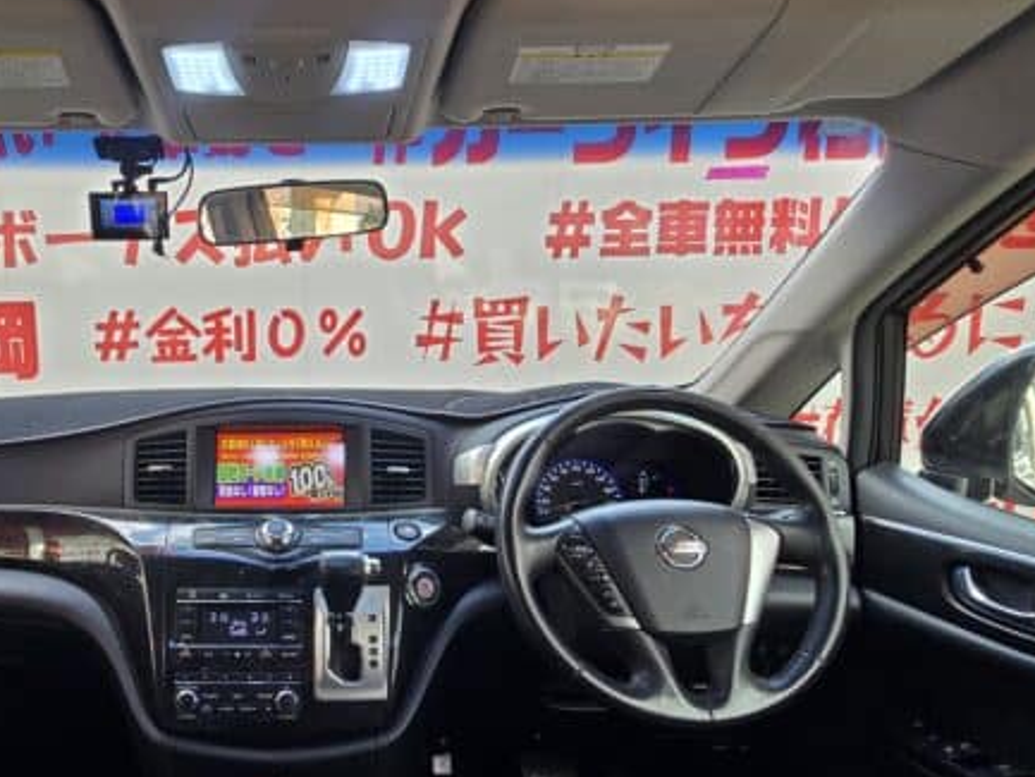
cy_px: 449
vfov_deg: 56.6
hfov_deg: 68.1
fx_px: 718
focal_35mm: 24
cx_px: 292
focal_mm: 2.2
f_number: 2.2
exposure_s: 1/103
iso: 50
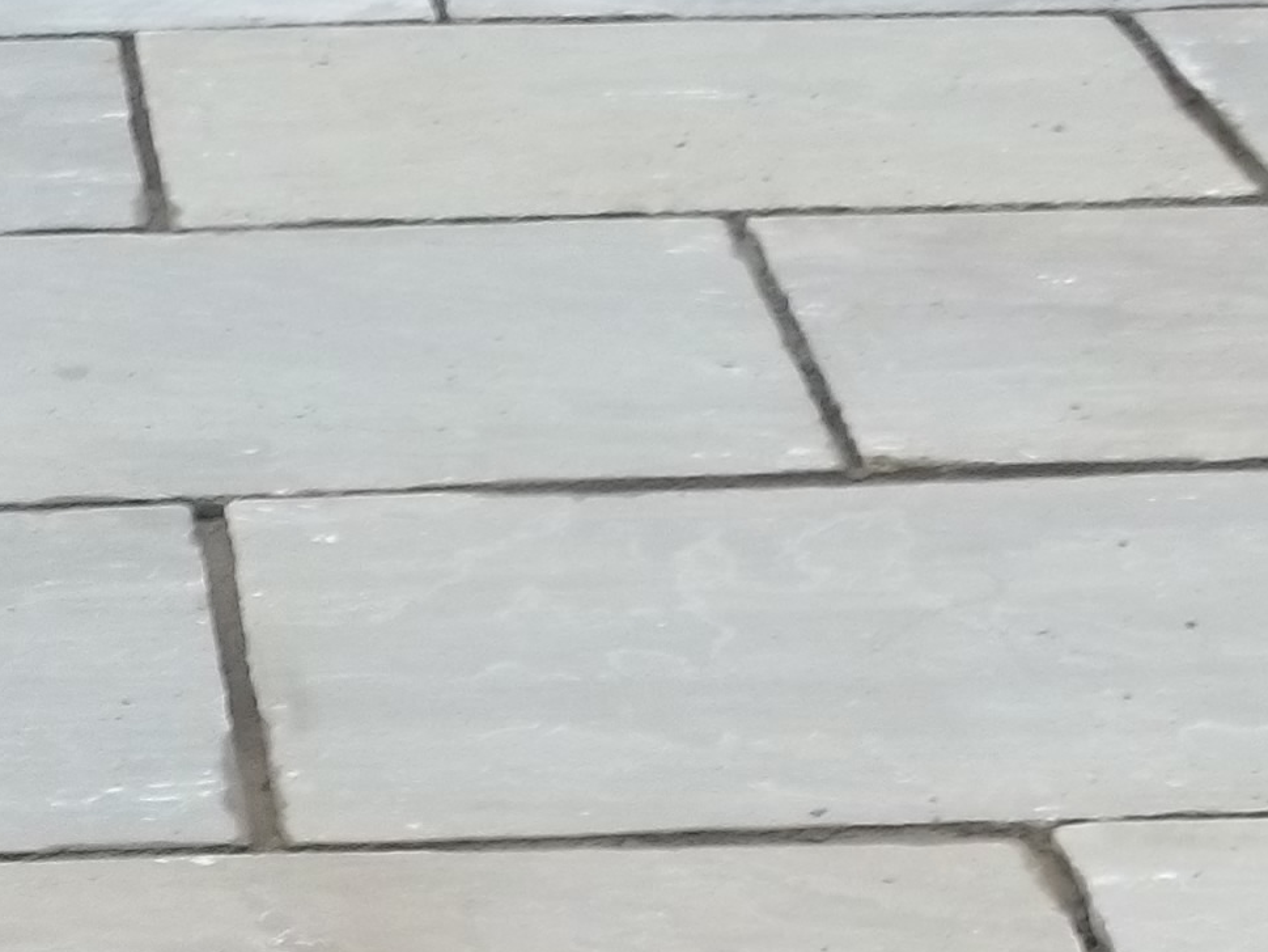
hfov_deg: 13.4
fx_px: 5349
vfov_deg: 10.1
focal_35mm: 146
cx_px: 25
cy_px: 739
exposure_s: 1/40
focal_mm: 5.9
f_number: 3.3
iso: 64
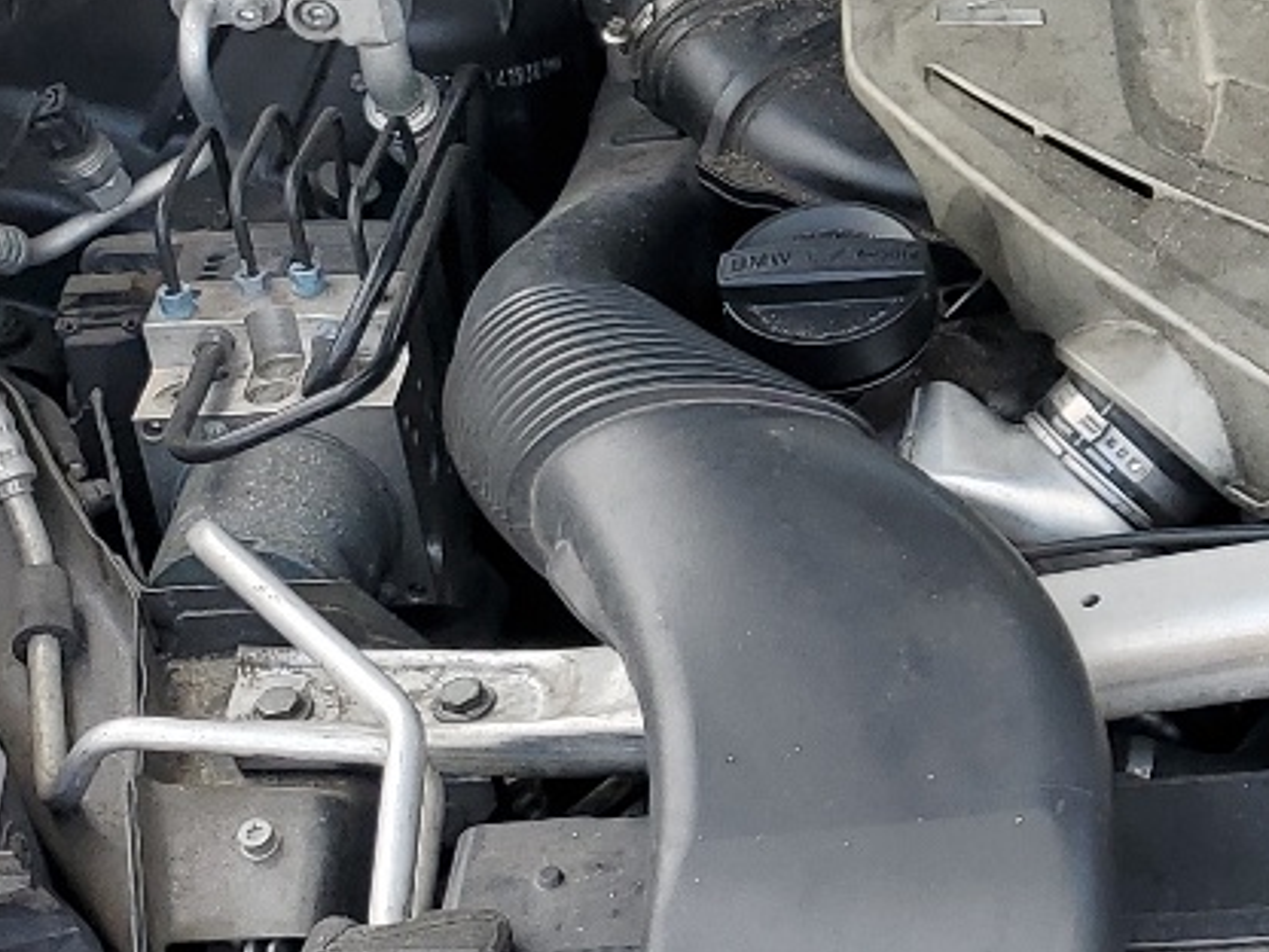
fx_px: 3666
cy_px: 293
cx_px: 1504
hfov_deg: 18.6
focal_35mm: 100
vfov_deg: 14.8
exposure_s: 1/526
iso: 50
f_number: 1.5
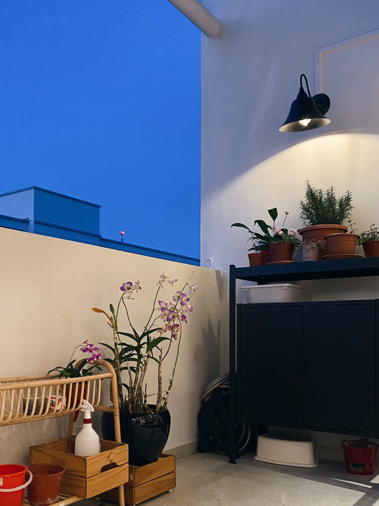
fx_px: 511
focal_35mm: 35
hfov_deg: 40.7
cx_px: 172
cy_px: 330
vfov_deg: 51.8
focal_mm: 4.25
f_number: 1.8
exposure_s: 1/33
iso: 500
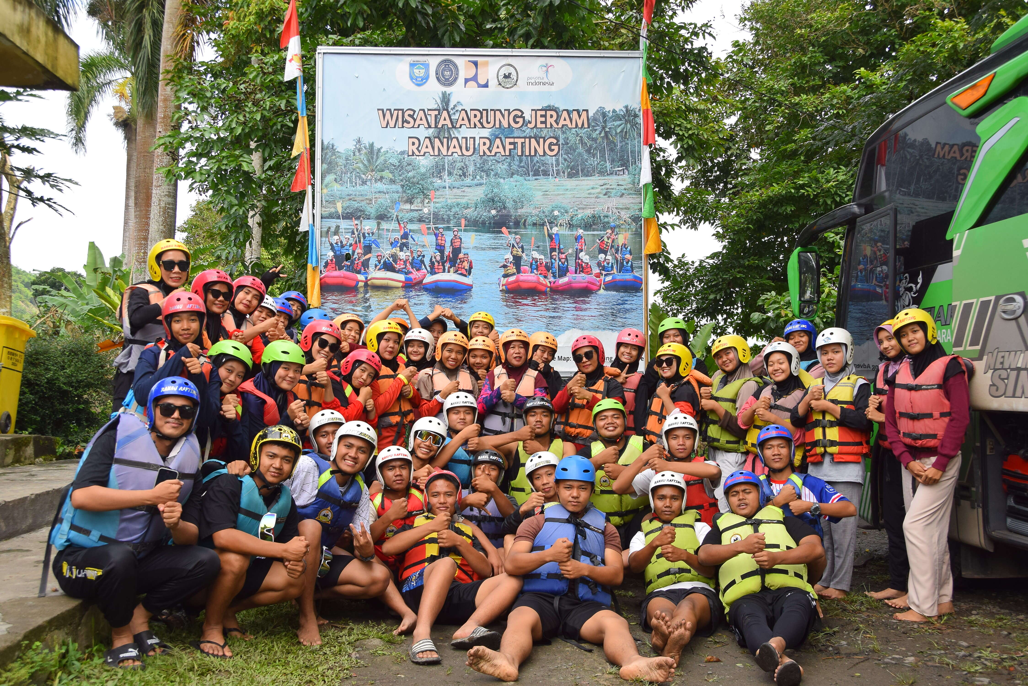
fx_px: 1028
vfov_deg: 36.9
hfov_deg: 53.1
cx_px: 514
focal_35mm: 36
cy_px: 343
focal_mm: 24
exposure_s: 1/500
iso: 400
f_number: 6.3
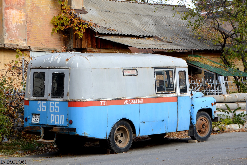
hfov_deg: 18.2
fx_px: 772
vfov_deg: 12.2
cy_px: 82
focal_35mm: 112
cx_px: 124
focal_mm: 75
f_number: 7.1
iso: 200
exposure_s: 1/200
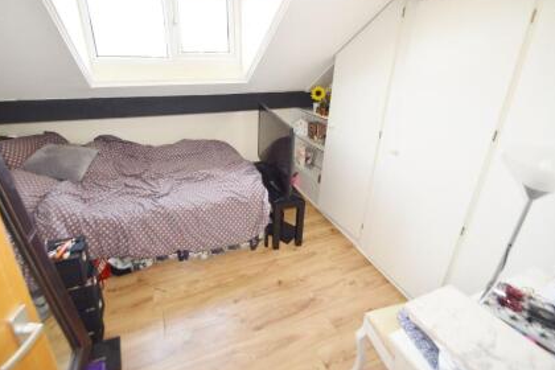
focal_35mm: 17
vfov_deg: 70.3
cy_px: 168
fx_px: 262
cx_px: 266
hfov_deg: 93.2
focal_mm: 10
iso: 800
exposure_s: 1/100
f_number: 5
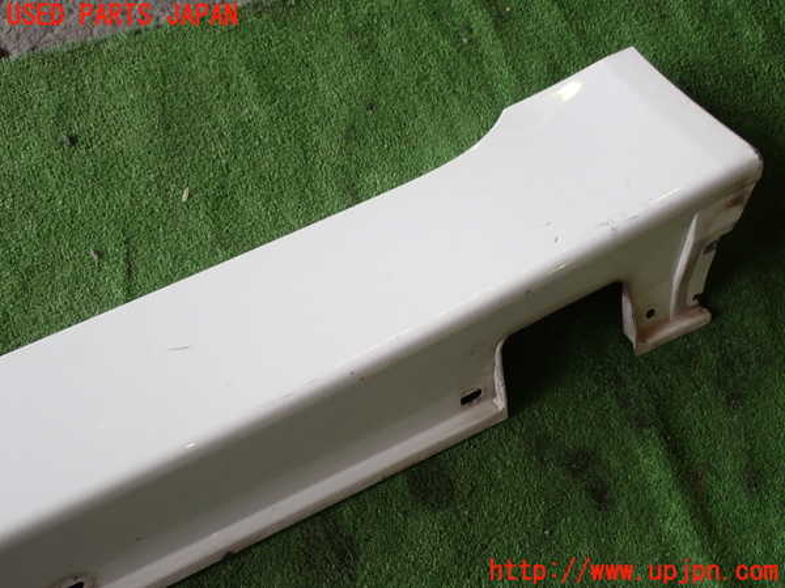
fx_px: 930
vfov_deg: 35.1
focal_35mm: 41
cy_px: 294
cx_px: 392
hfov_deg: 45.8
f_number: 2.8
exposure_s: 1/80
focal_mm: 7.31
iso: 160
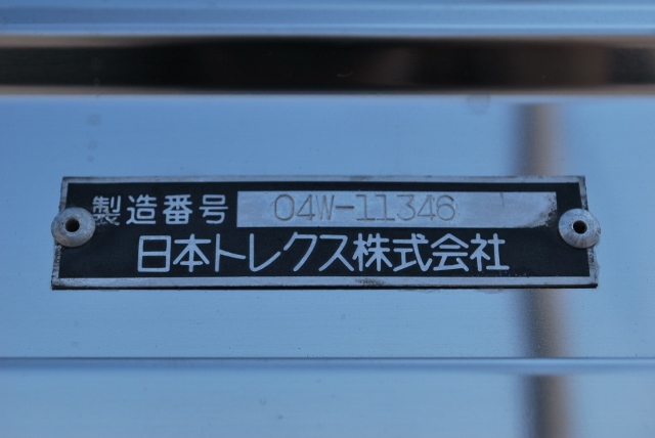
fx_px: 1147
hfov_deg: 31.9
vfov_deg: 21.6
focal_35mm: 63
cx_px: 328
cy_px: 219
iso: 100
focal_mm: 42
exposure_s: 1/200
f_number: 7.1
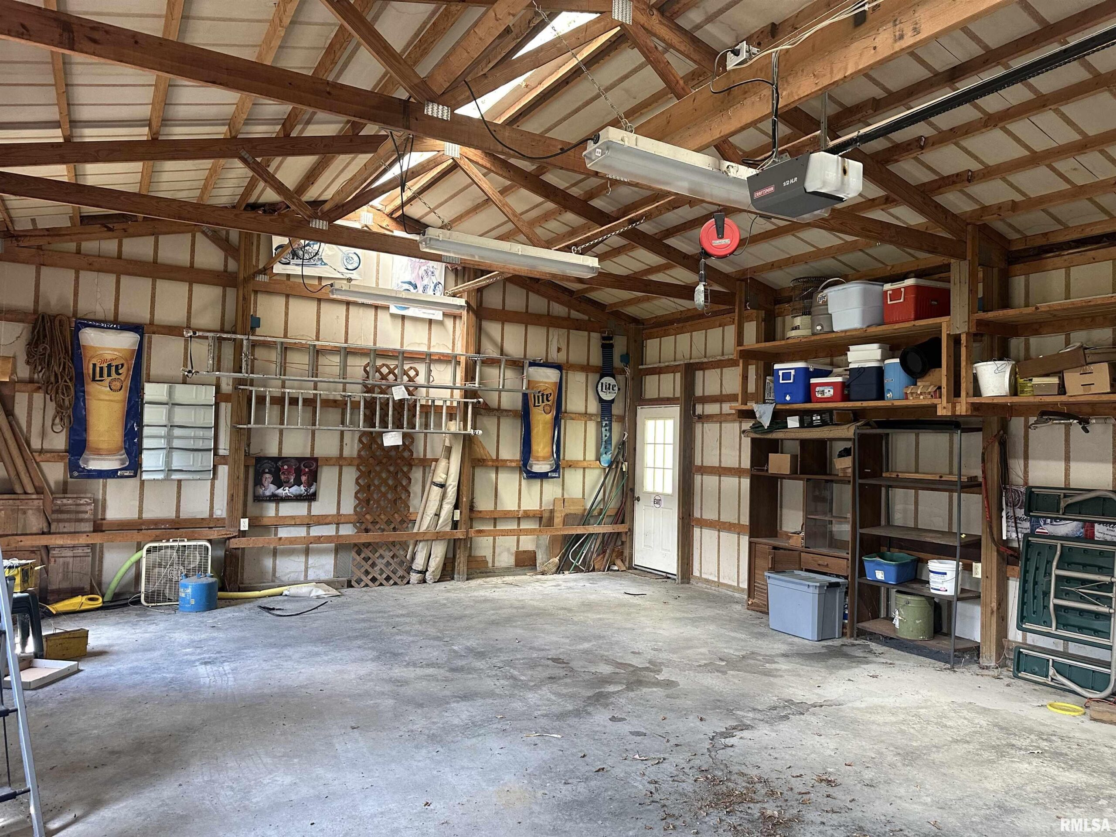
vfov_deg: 56.8
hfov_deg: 71.6
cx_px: 558
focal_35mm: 24
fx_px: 774
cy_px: 418
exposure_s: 1/61
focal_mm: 6.86
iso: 250
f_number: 1.78
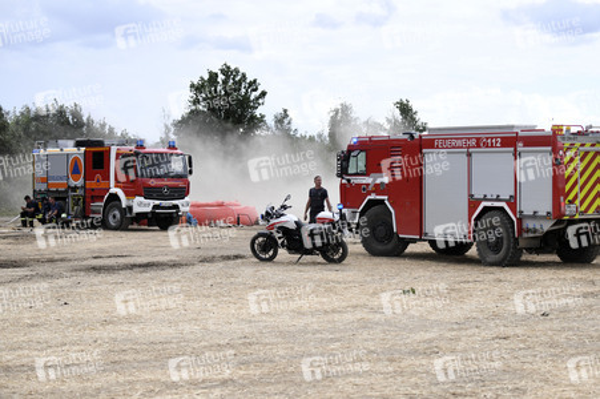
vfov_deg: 17.0
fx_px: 1332
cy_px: 200
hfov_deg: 25.4
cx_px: 300
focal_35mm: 80
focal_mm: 80
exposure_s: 1/8000
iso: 2000
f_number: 5
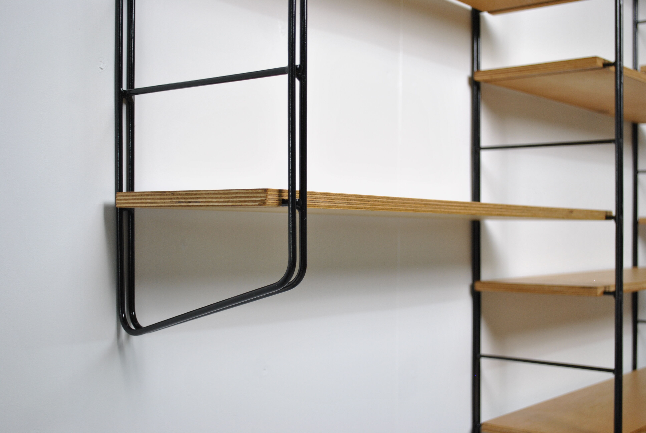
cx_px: 323
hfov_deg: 41.1
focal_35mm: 48
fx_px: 862
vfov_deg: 28.2
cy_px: 216
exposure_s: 1/30
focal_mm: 32
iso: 320
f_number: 4.8
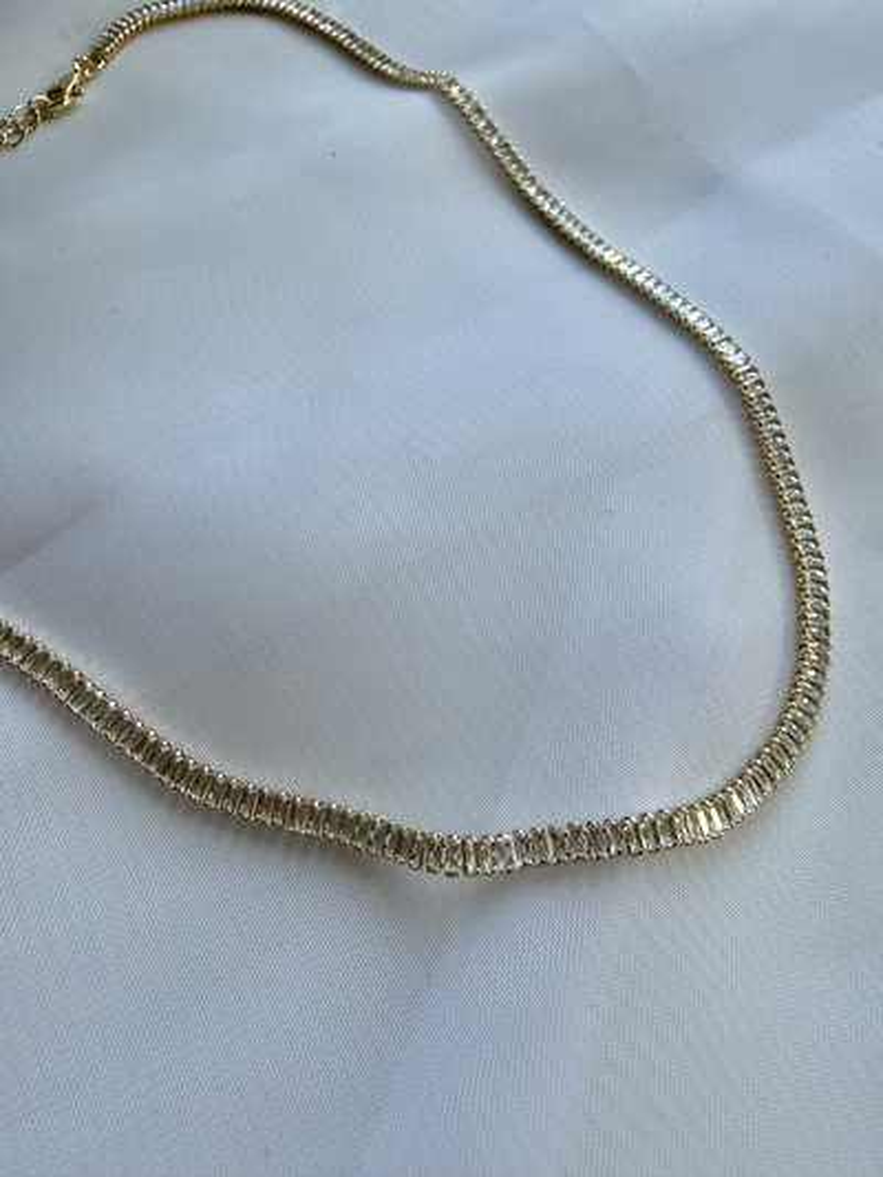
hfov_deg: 56.8
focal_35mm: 24
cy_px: 588
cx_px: 442
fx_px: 816
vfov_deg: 71.6
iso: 50
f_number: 2.2
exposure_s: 1/99
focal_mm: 2.22
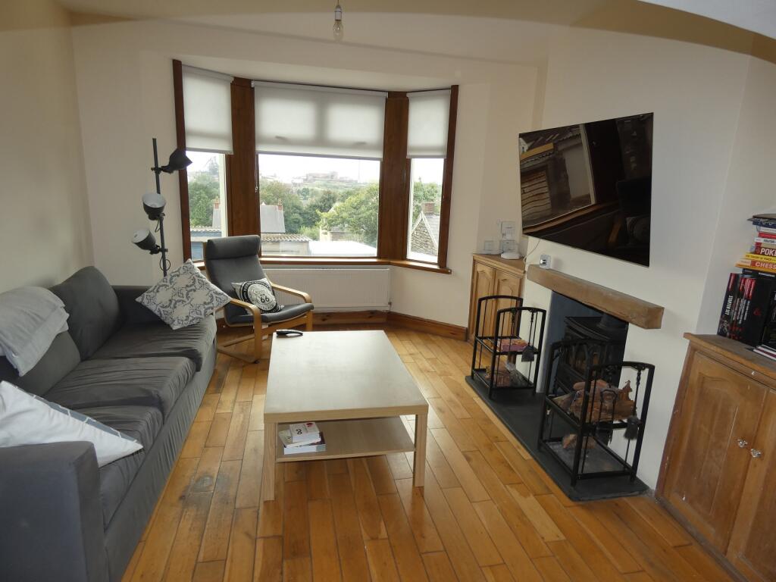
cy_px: 291
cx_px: 388
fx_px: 448
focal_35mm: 20
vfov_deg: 66.0
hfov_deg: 81.7
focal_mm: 3.6
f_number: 2.8
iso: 80
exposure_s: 1/100
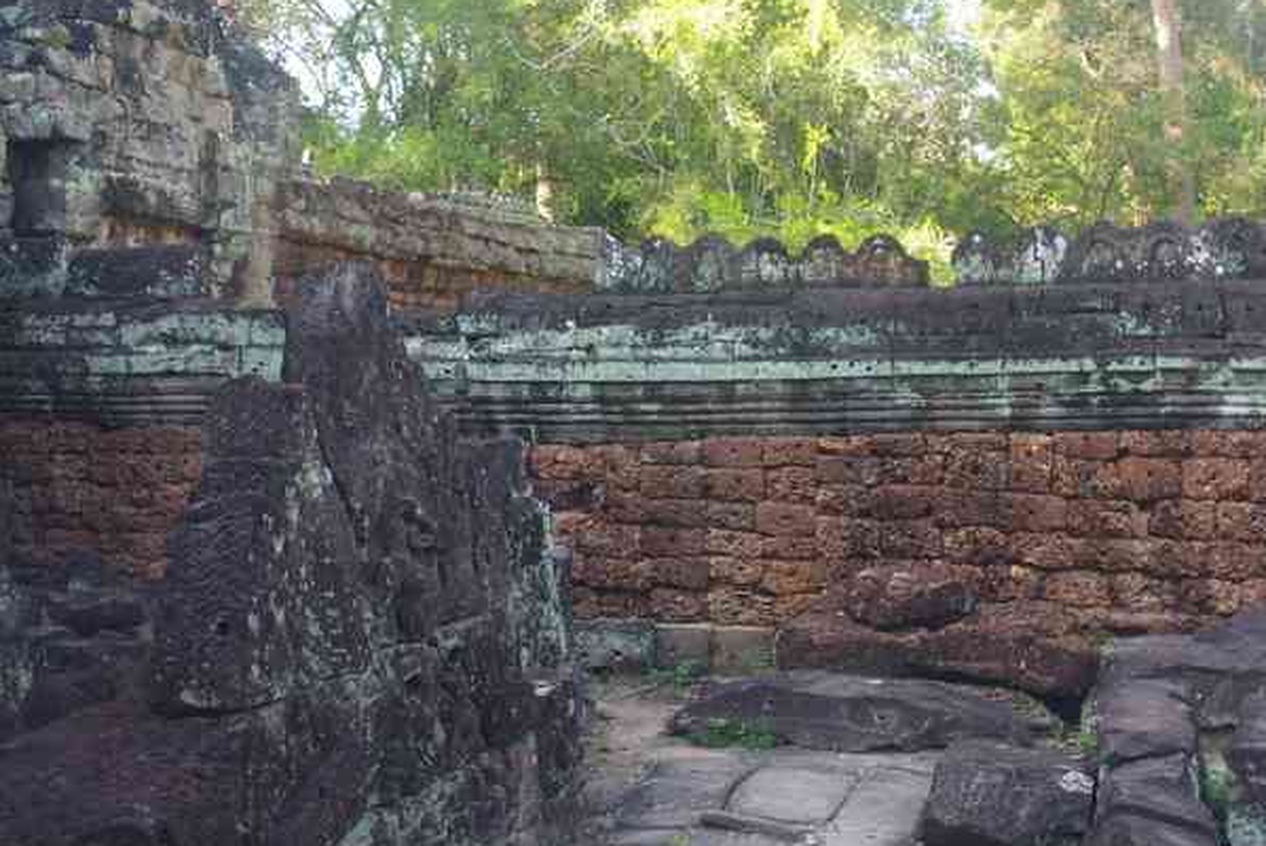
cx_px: 614
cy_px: 355
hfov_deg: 39.6
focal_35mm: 50
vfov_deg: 27.0
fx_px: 1759
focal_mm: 20
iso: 400
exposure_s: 1/50
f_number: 5.6
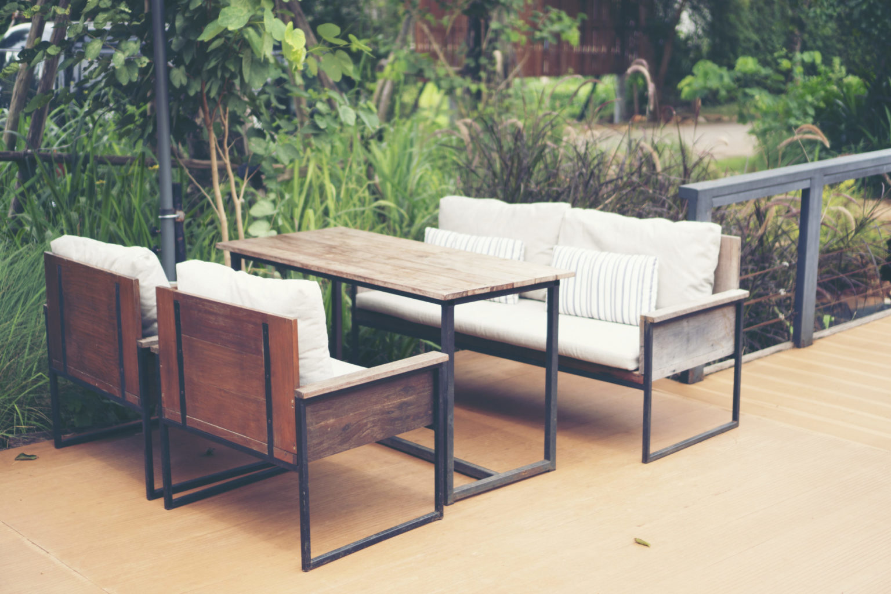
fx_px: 1299
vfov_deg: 25.8
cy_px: 297
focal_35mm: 52
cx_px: 446
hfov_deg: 37.9
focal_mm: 35
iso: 100
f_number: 1.8
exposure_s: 1/1000
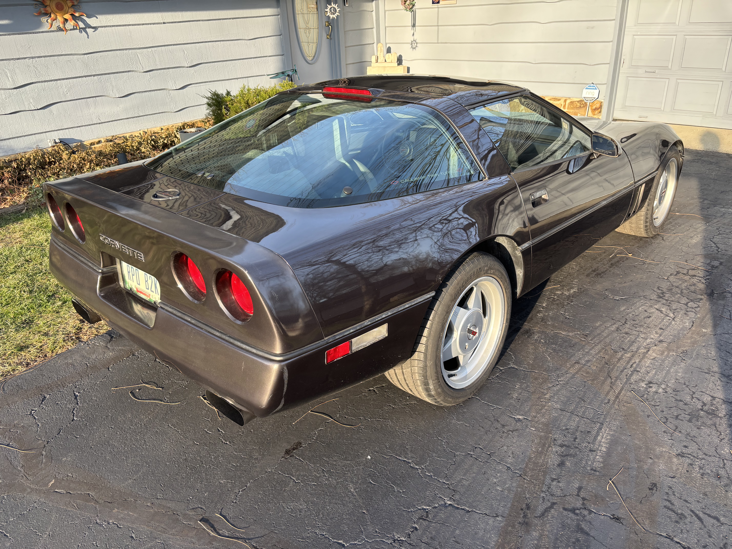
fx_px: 550
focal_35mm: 26
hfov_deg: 67.3
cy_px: 274
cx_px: 366
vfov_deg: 53.1
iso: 50
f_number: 1.6
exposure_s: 1/337
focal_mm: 5.96
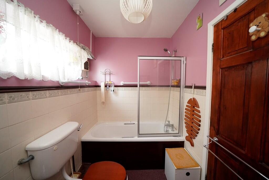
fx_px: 90
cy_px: 90
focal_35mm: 12
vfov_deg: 90.0
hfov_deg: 112.6
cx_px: 134
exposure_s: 1/160
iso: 4000
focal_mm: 12
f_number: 4
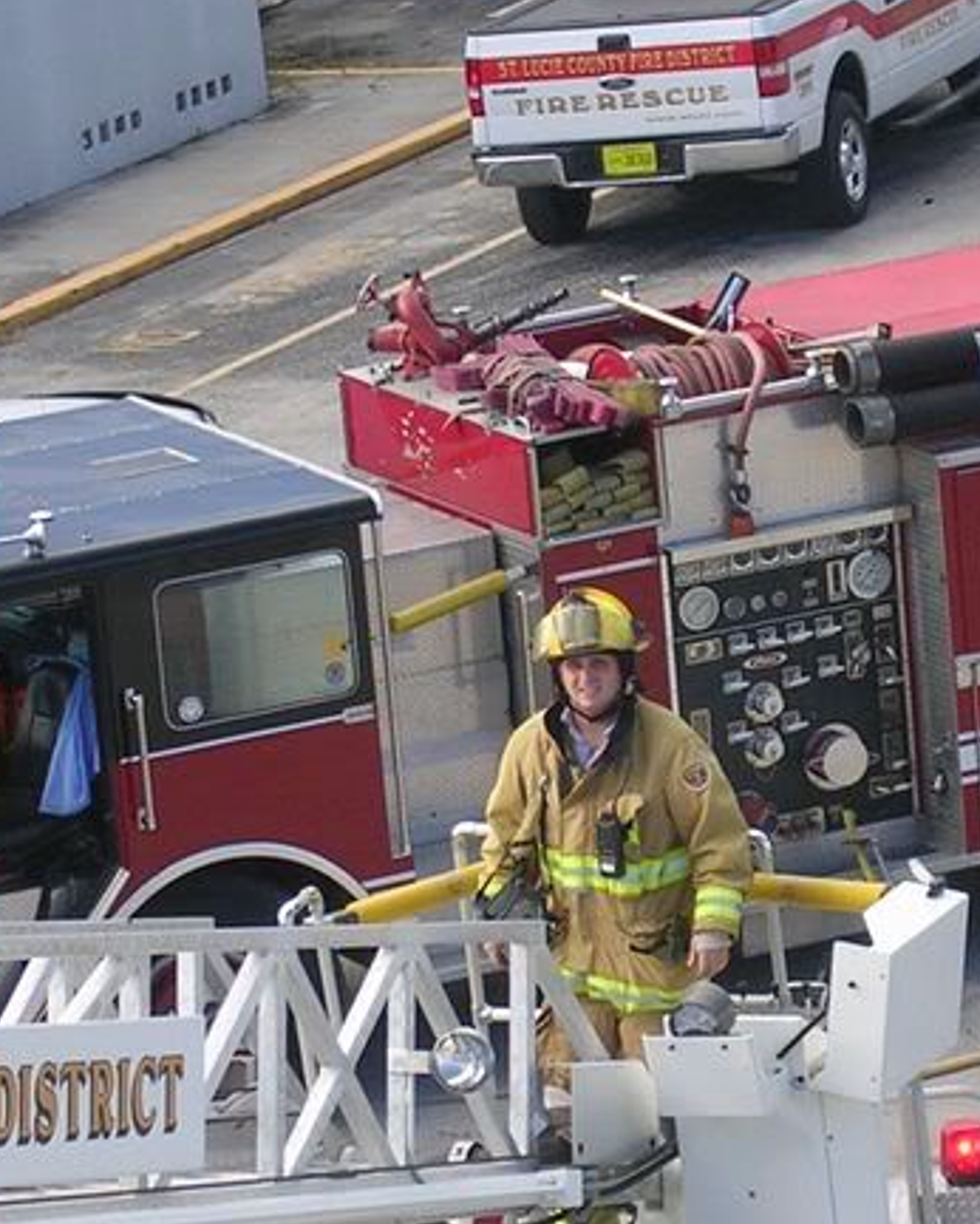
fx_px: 9637
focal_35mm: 266
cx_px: 685
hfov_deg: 5.8
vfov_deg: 7.3
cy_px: 731
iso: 50
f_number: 4.9
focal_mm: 17.4
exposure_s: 1/150
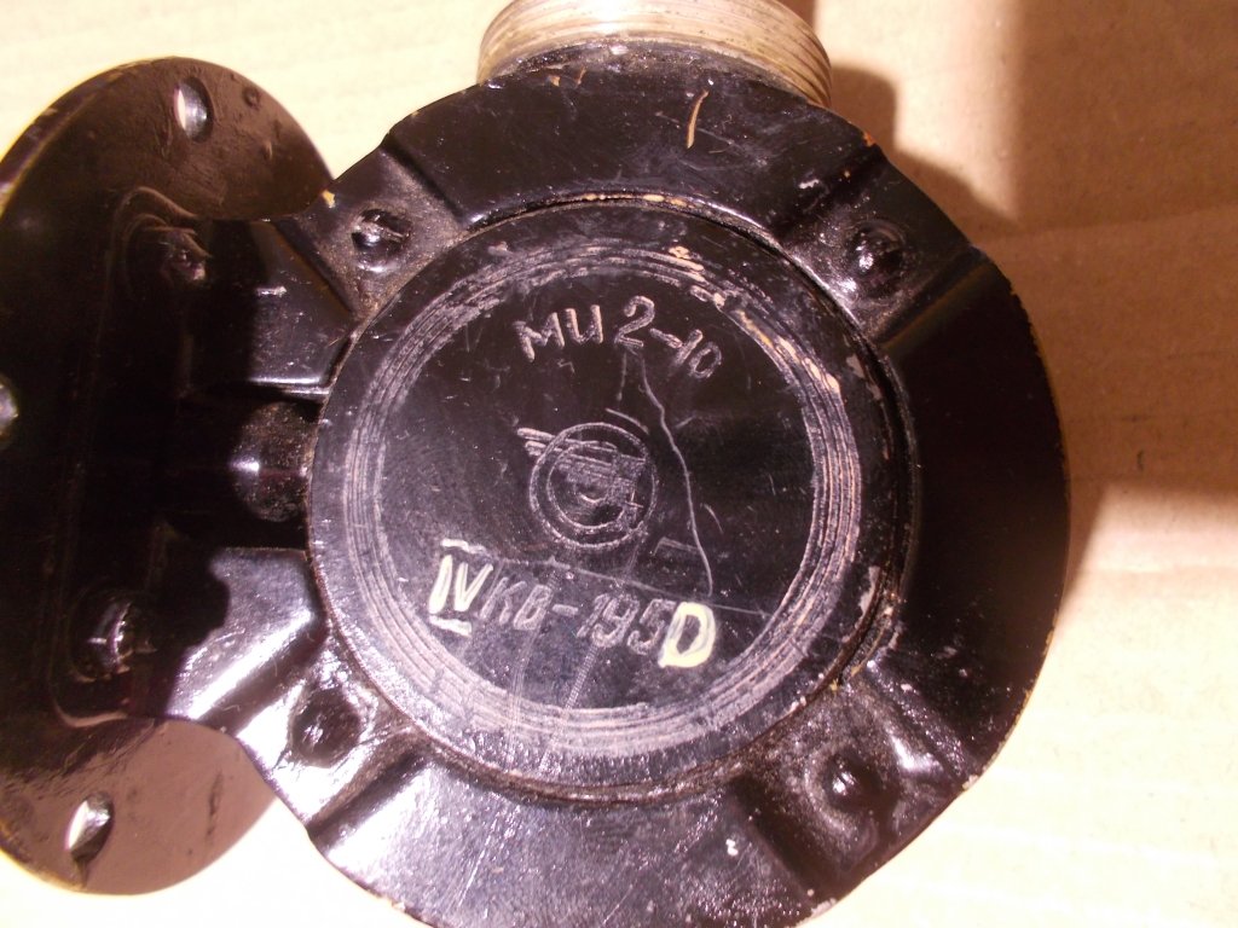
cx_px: 619
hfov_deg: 67.3
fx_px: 930
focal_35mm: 26
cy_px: 464
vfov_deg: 53.1
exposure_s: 1/2.5
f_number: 3.2
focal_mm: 4.6
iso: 200
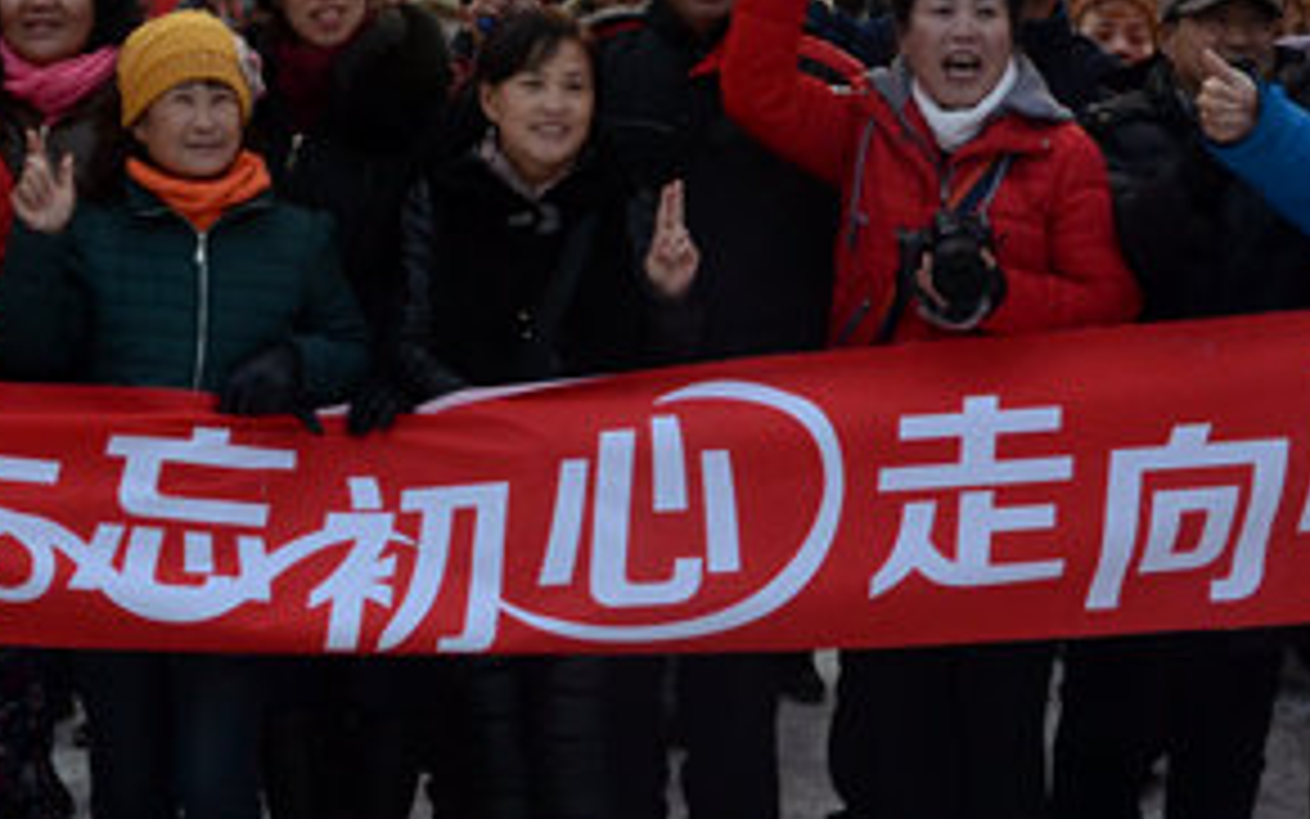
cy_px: 58
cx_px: 437
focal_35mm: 84
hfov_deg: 24.5
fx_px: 3000
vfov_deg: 15.3
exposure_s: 1/400
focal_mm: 20
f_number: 10
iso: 1250
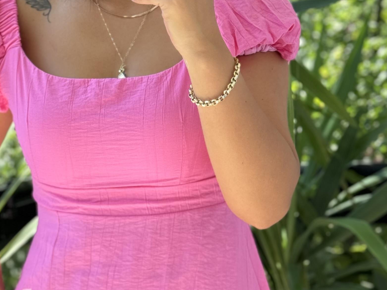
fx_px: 1386
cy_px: 216
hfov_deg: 15.9
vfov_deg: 11.9
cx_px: 152
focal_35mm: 124
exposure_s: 1/207
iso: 64
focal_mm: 6.76
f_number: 1.78
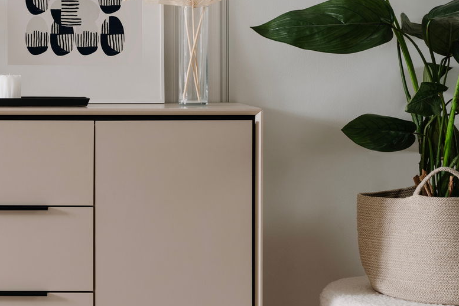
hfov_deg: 19.4
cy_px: 175
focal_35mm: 103
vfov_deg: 13.3
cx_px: 22
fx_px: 1313
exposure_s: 1/2
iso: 100
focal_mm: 50
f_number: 9
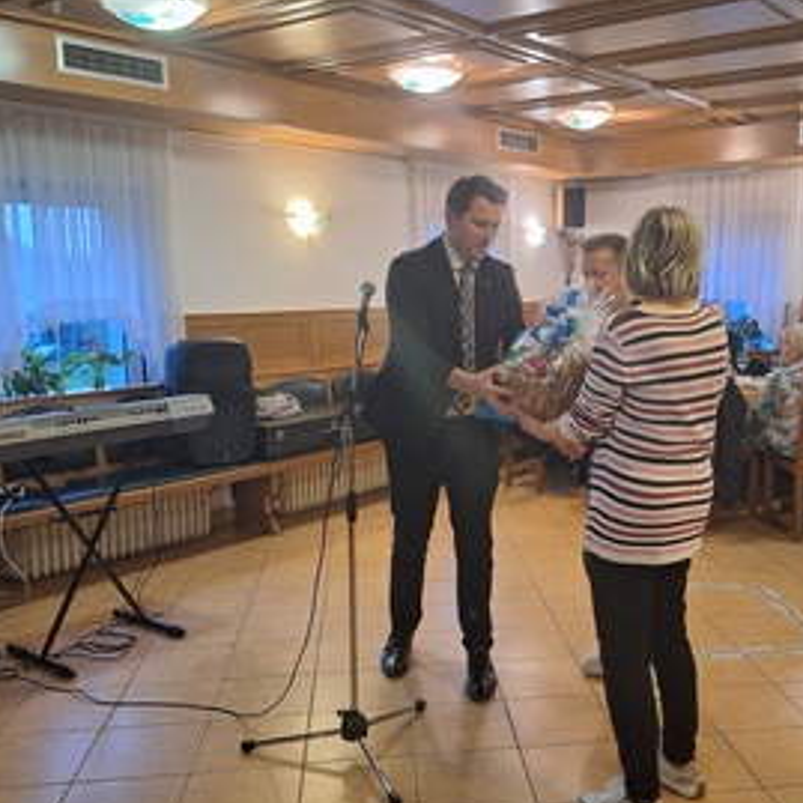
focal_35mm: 34
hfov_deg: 48.0
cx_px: 502
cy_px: 418
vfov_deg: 48.4
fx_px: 892
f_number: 1.8
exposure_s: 1/33
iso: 250
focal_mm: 5.54
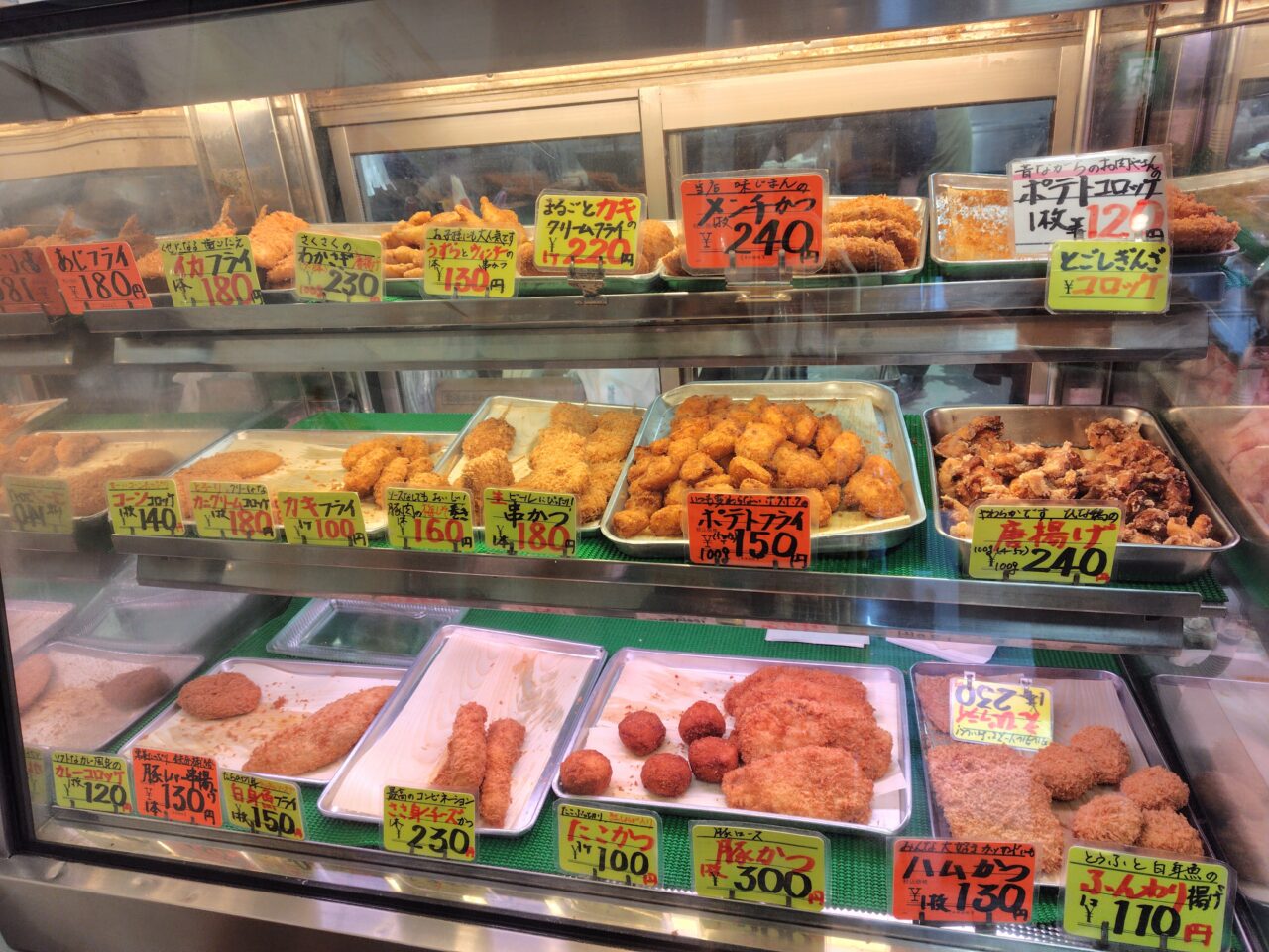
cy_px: 476
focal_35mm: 23
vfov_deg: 58.9
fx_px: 843
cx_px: 634
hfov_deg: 73.9
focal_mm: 5.6
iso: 206
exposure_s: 1/100
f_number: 1.9
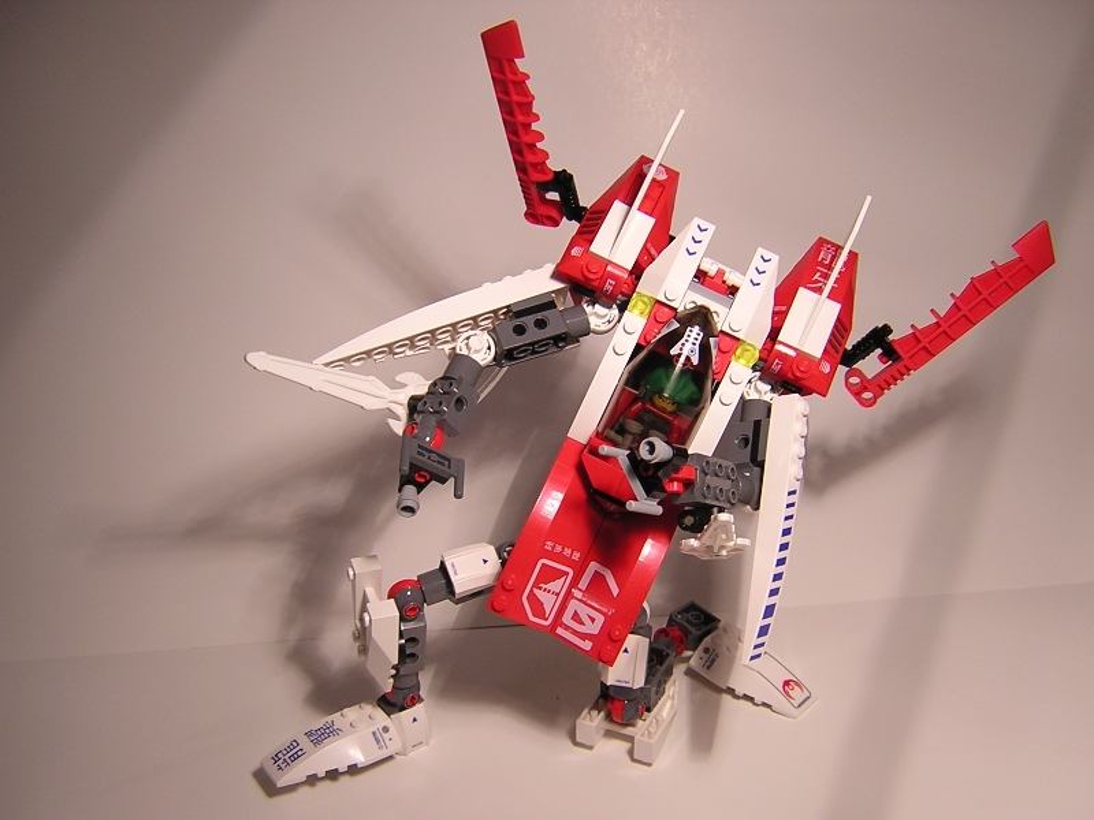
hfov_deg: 51.4
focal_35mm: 36
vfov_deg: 39.7
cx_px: 547
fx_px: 1138
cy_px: 410
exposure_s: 1/32
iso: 100
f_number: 2.6
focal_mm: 4.7
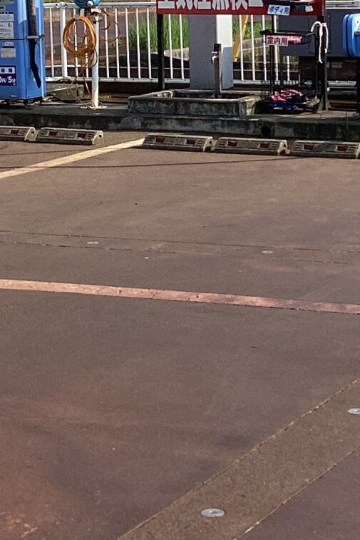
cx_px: 257
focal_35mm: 109
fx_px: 1634
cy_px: 45
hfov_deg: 12.5
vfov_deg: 18.4
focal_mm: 3.3
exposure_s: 1/1199
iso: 25
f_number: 2.4
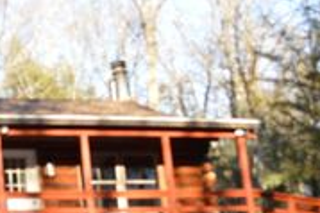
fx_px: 746
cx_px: -50
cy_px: 150
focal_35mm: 84
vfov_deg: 16.2
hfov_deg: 22.5
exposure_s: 1/125
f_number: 4
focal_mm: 20
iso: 140
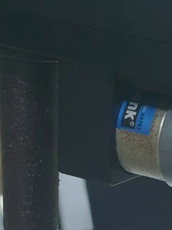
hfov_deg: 13.3
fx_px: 709
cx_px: 233
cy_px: 436
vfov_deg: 15.4
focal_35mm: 107
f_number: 2.4
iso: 320
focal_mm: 4.3
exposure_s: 1/24
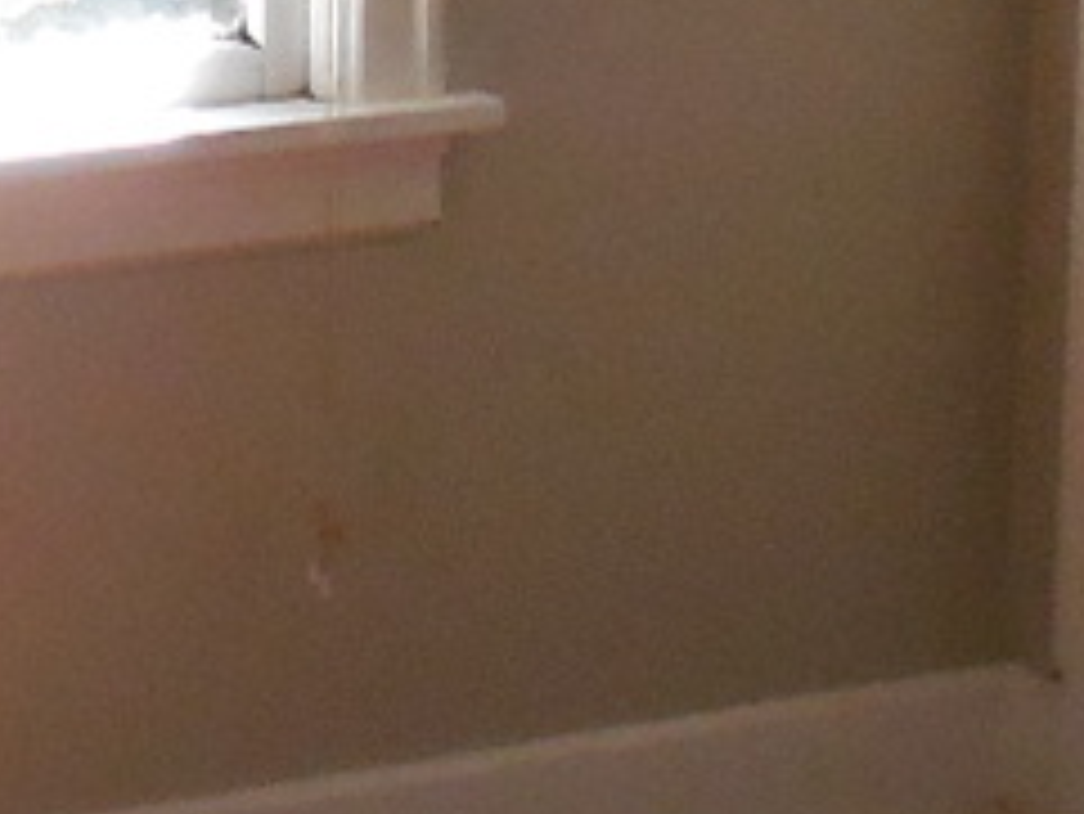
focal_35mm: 166
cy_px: 333
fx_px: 5201
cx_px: -108
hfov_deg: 11.7
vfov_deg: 8.9
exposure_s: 1/250
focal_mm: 4.5
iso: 400
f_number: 3.3
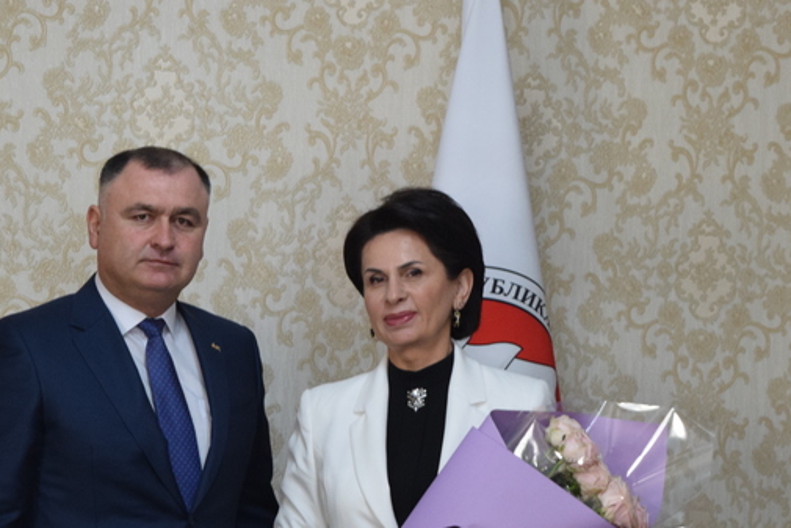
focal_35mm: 114
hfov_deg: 17.9
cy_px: 369
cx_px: 262
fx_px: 2505
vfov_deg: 12.0
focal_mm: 48
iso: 1100
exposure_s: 1/60
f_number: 5.3
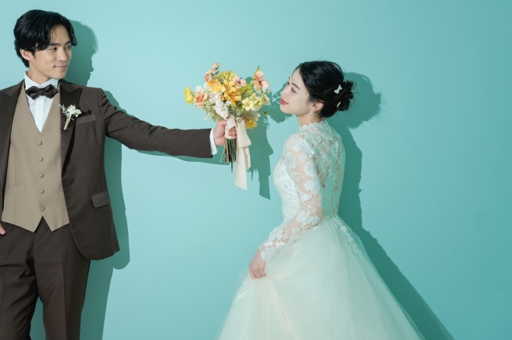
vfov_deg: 23.6
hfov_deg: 34.9
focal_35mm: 57
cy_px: 137
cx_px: 227
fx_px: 813
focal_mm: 47.2
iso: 100
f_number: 2.8
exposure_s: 1/80
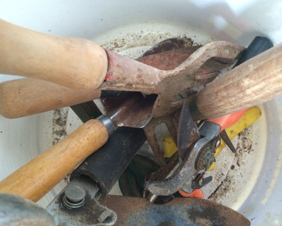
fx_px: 267
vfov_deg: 45.8
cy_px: 113
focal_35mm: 32
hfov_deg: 55.6
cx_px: 130
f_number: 2.2
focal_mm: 4.12
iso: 320
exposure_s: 1/24
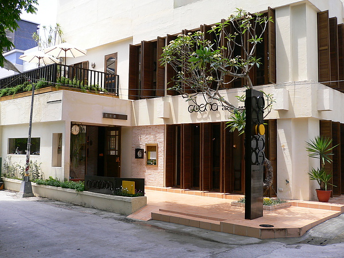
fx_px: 348
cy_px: 129
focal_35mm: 35
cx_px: 172
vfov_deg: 40.7
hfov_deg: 52.6
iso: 80
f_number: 2.8
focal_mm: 5.8
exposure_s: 1/500
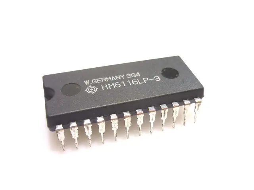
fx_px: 242
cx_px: 127
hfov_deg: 55.4
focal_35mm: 33
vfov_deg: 42.9
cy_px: 95
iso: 80
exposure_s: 1/50
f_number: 2.8
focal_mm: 5.5
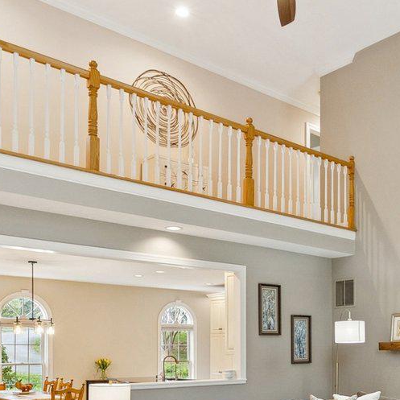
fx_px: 549
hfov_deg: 38.4
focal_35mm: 42
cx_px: 325
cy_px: 343
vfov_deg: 37.9
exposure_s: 1/40
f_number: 7.1
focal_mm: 12
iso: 640
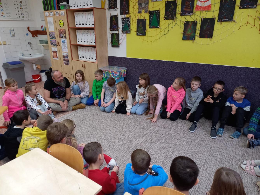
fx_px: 188
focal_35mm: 25
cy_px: 98
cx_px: 130
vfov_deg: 54.9
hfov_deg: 69.4
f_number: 1.8
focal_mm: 4.65
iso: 250
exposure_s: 1/50
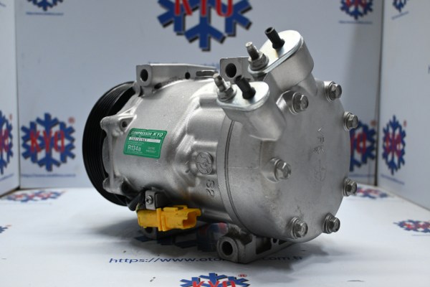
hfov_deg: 51.3
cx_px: 215
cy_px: 144
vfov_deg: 35.5
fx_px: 448
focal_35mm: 38
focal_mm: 25
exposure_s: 1/125
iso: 1250
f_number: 4.2
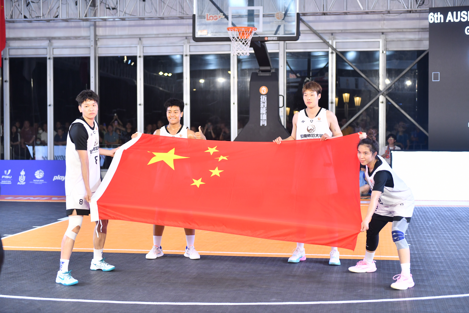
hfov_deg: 33.4
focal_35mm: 60
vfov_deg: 22.6
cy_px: 156
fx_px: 782
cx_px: 234
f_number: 2.8
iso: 1250
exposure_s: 1/800
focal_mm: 60
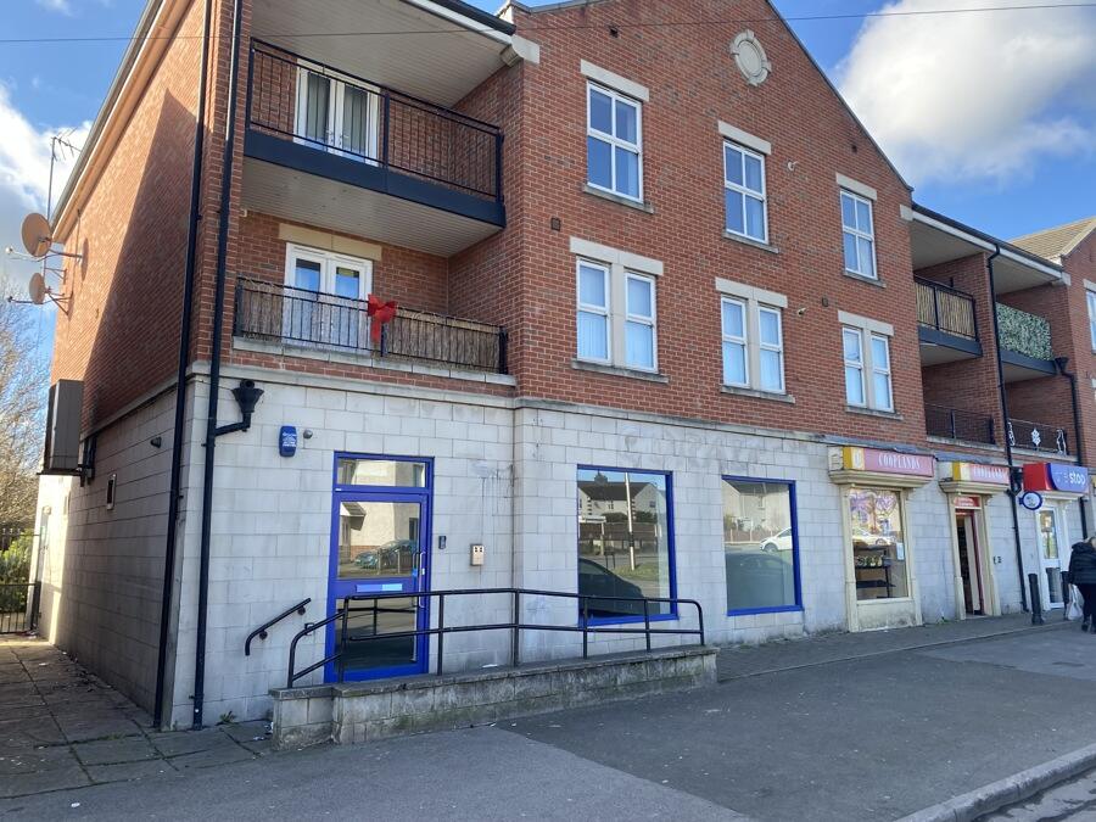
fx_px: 823
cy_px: 411
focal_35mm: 26
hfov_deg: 67.3
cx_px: 548
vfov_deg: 53.1
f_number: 1.8
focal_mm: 4.25
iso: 32
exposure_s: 1/417
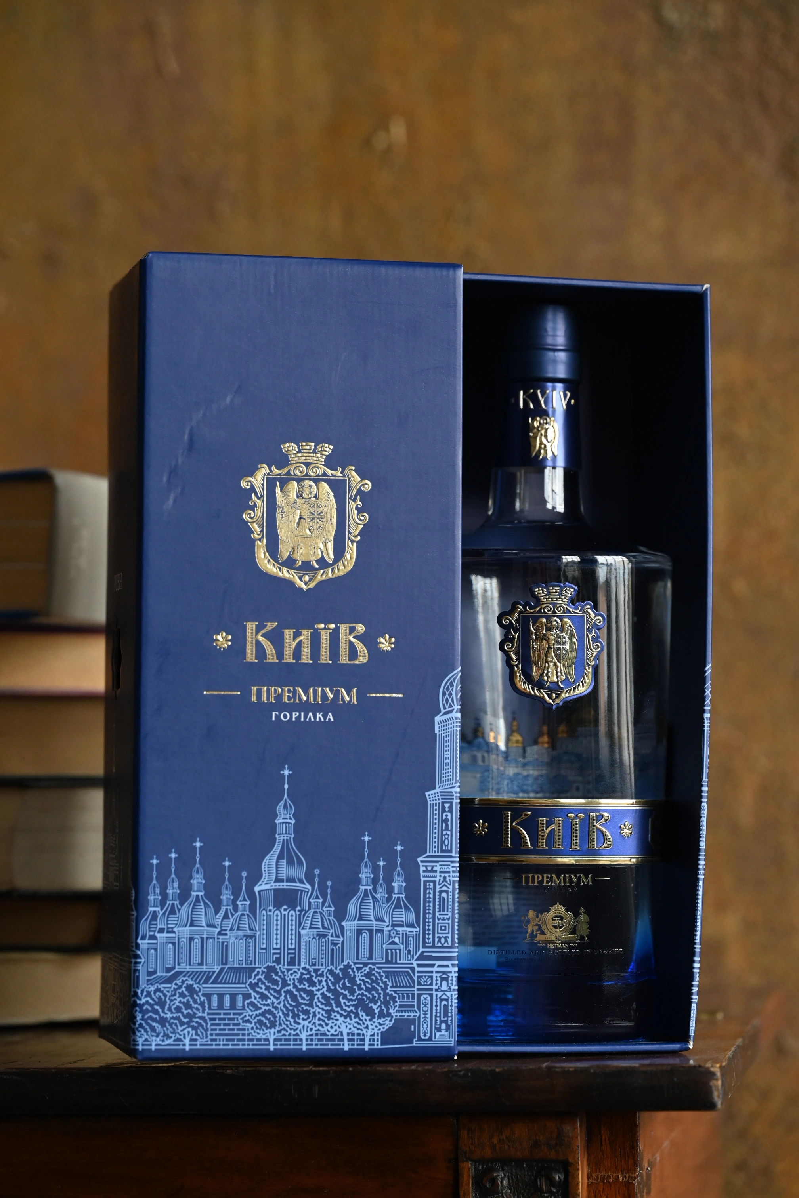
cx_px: 400
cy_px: 599
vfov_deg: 19.5
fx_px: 3495
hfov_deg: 13.0
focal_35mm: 105
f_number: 4.5
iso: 1600
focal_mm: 105
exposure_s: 1/320
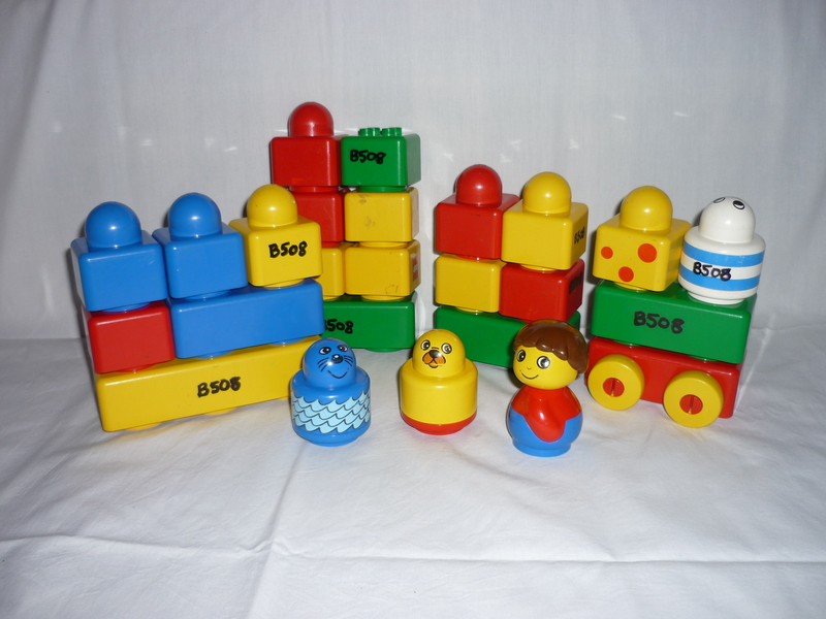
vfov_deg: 42.9
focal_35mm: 33
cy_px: 310
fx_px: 787
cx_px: 413
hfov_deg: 55.4
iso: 100
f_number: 2.8
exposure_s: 1/30
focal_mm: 5.5
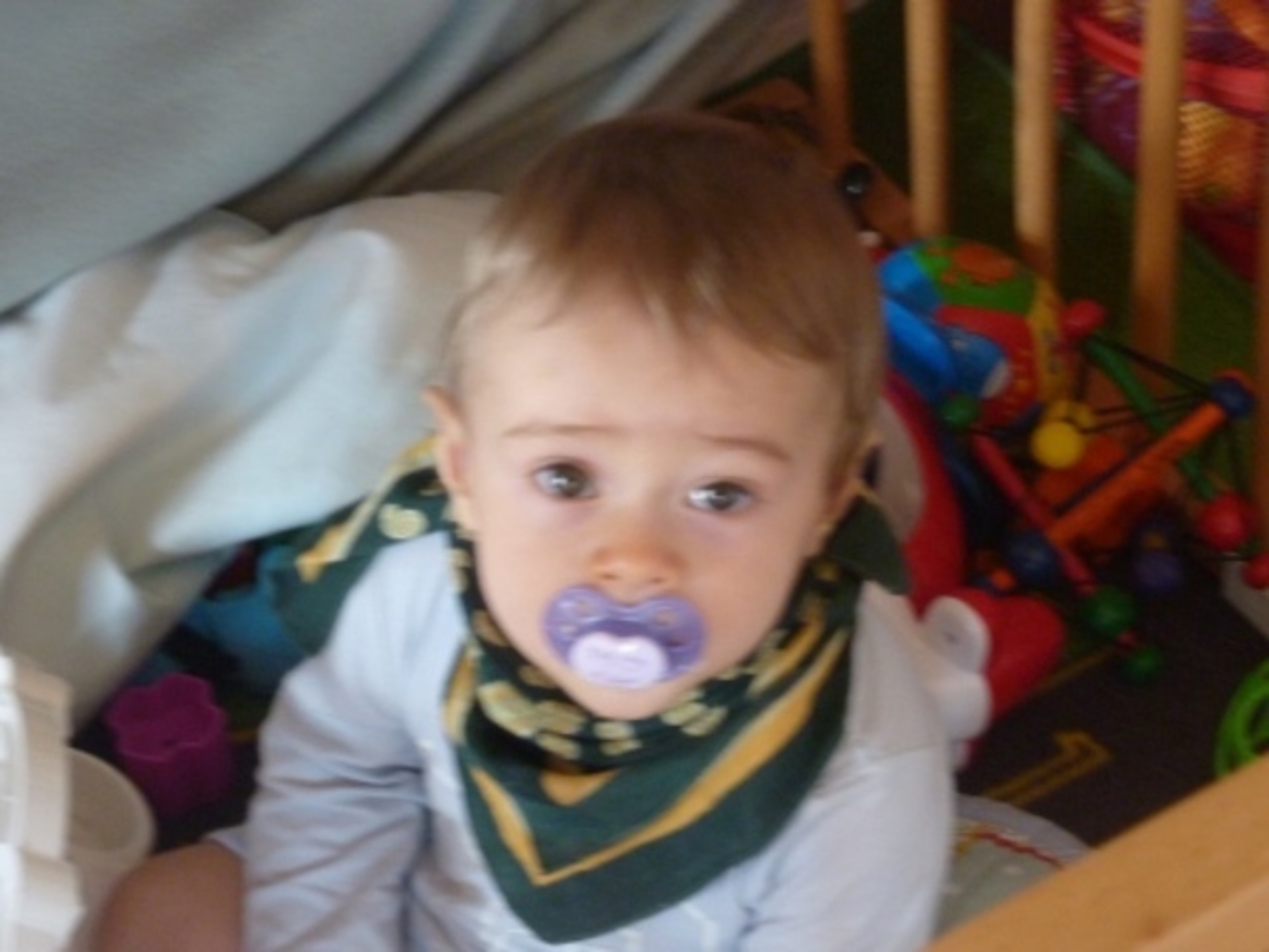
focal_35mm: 96
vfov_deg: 15.4
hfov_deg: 20.4
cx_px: 634
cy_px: 476
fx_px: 3519
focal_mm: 15.8
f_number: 4.3
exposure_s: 1/25
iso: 400
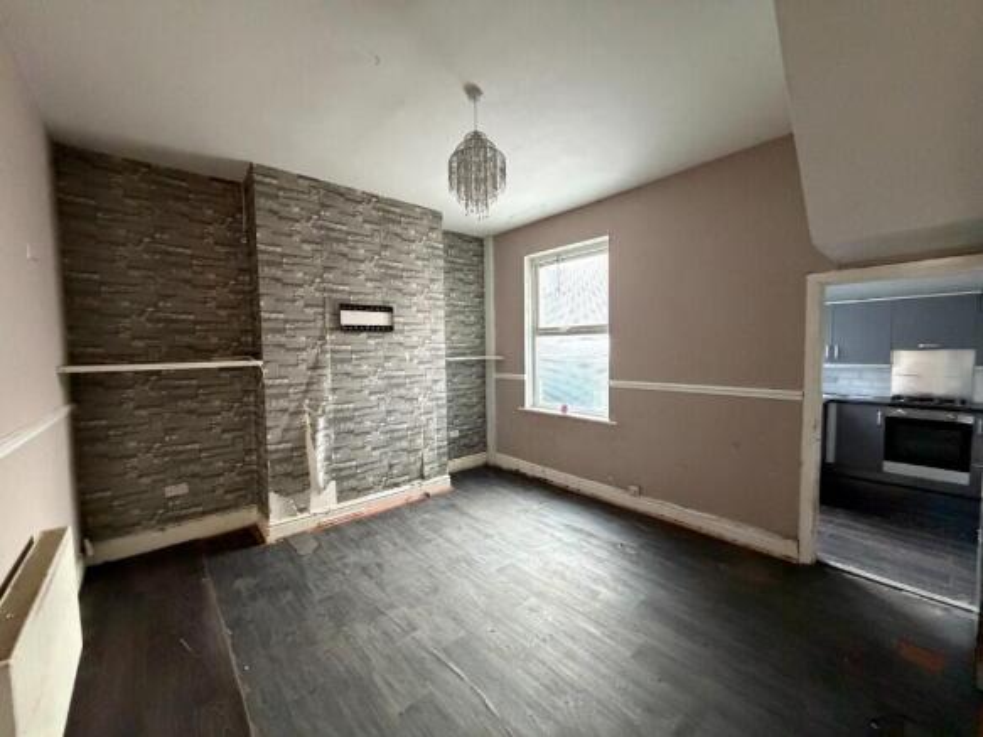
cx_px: 492
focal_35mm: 14
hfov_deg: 102.1
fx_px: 397
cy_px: 368
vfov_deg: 85.7
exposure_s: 1/60
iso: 1000
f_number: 2.2
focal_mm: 2.22
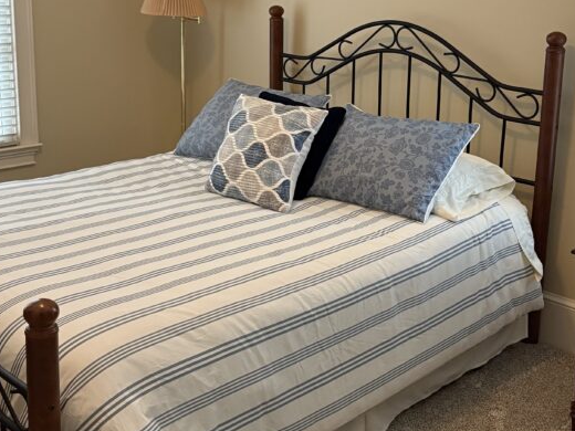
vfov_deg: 35.7
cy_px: 153
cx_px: 321
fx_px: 664
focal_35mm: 40
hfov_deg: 46.7
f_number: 1.6
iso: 320
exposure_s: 1/40
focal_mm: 5.96
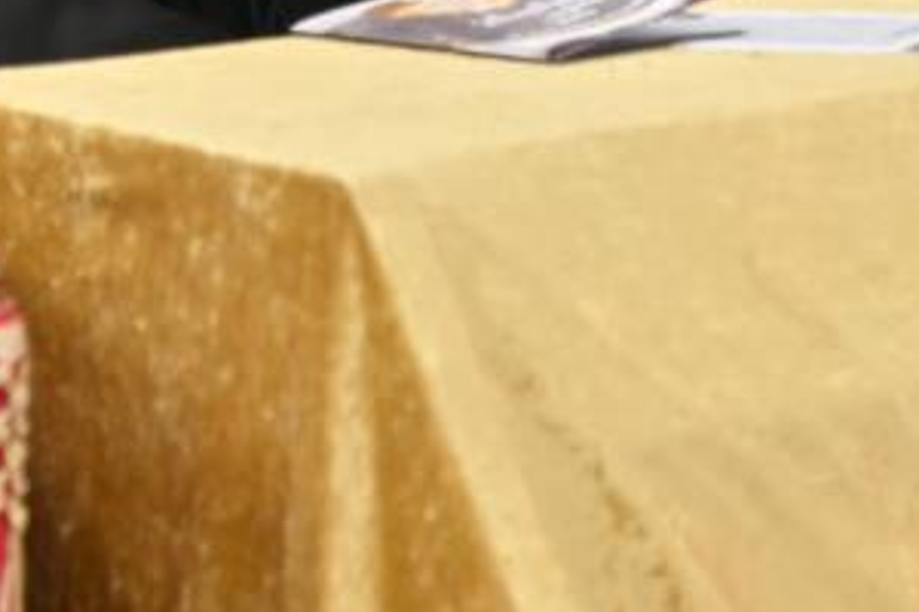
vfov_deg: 5.3
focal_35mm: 256
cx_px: 1133
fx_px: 6535
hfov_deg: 8.0
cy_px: -369
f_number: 4
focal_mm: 75
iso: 160
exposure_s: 1/160
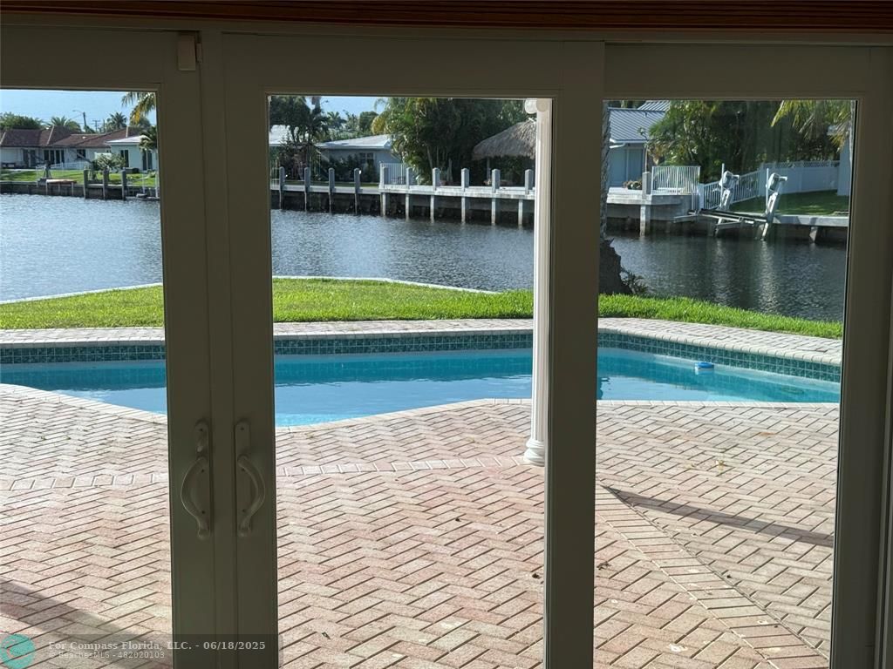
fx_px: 1238
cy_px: 334
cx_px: 446
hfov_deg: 39.7
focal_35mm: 48
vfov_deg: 30.3
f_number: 1.78
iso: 64
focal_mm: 6.76
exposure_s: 1/2208
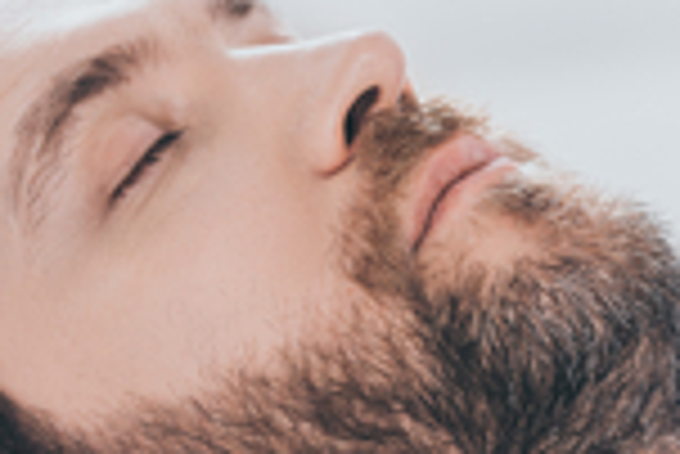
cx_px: 788
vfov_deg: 3.3
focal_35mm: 413
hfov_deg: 5.0
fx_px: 7808
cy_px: 319
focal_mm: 125
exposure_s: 1/160
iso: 125
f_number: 4
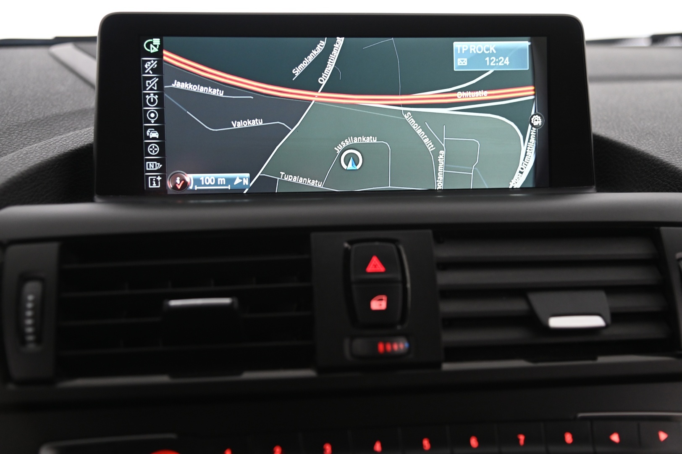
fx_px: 946
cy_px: 227
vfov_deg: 26.9
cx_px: 341
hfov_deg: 39.6
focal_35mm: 50
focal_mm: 50
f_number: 4
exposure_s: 1/25
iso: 2000
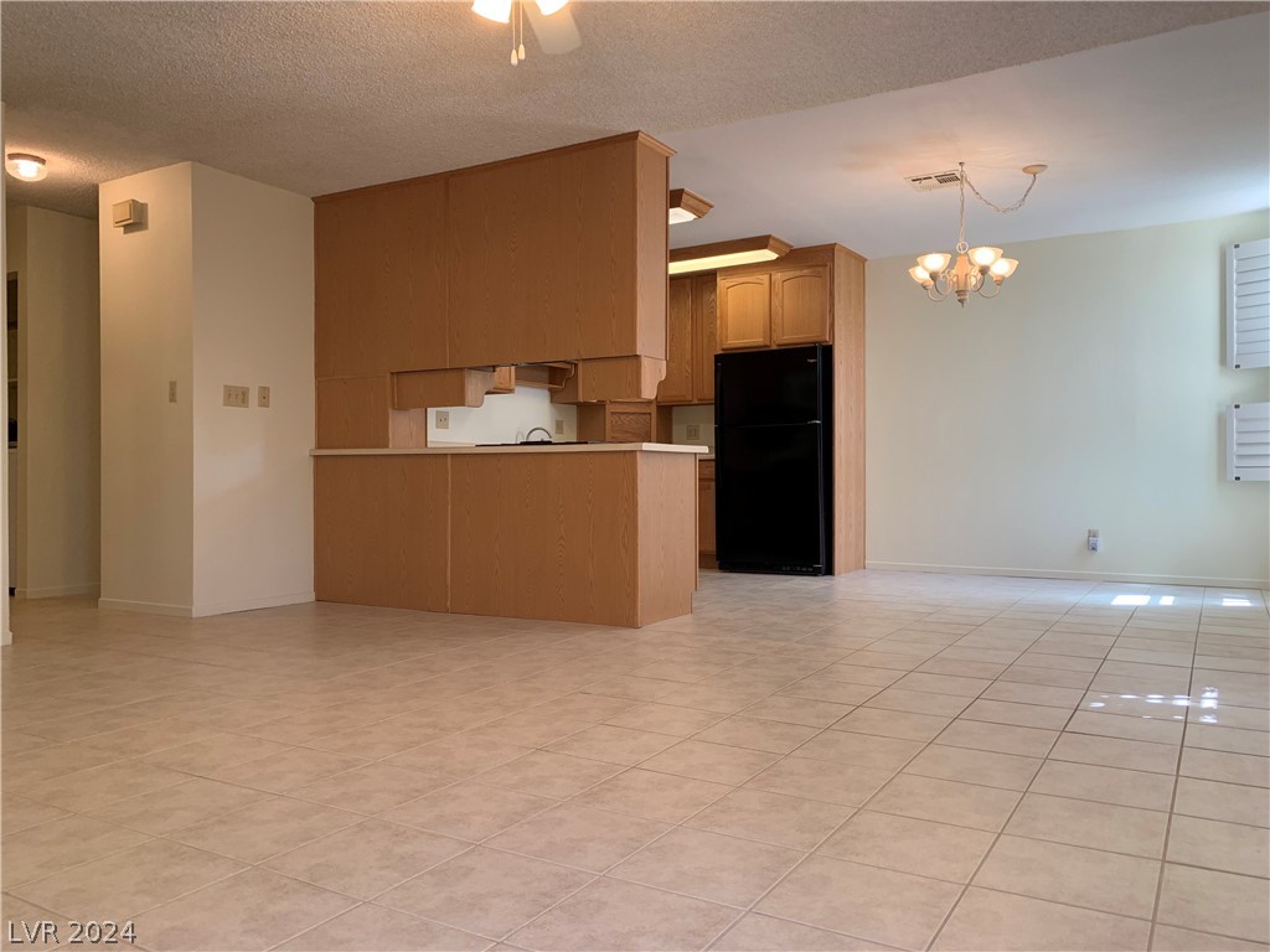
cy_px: 476
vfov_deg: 53.1
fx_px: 954
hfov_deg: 67.3
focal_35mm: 26
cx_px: 635
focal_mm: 4.25
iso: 64
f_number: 1.8
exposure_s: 1/60
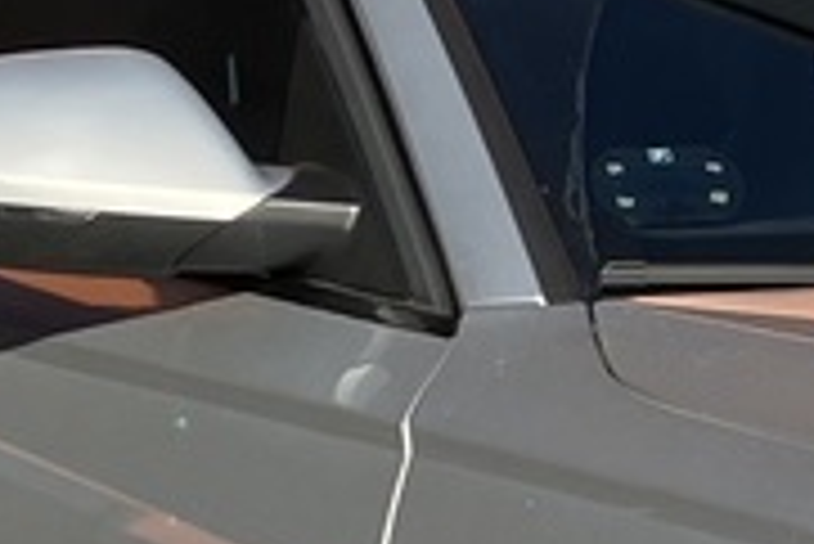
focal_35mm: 232
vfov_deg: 5.9
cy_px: 872
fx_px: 5250
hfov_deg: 8.7
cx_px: 1169
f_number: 1.8
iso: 32
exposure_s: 1/1799
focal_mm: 3.99
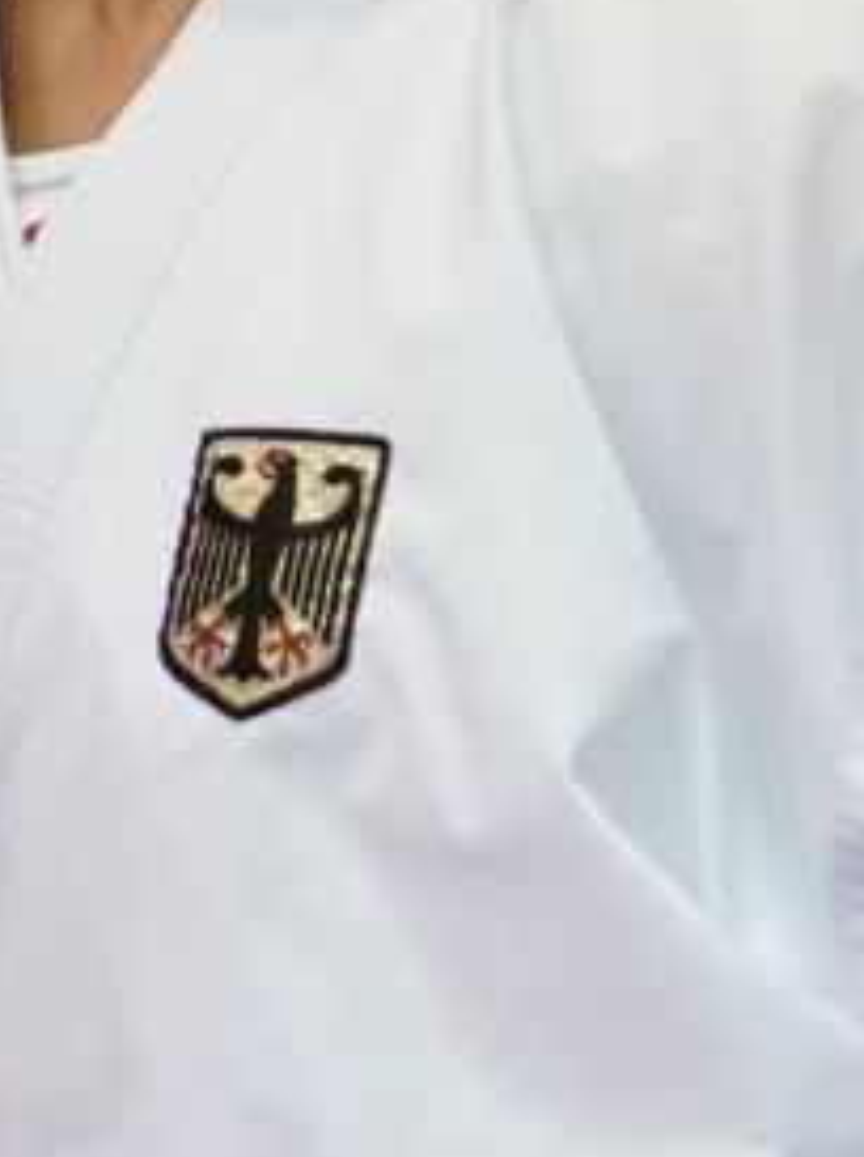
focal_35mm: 1568
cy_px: 682
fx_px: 52305
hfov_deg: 0.9
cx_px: 648
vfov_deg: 1.3
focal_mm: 165
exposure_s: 1/1000
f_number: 2.8
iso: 3200
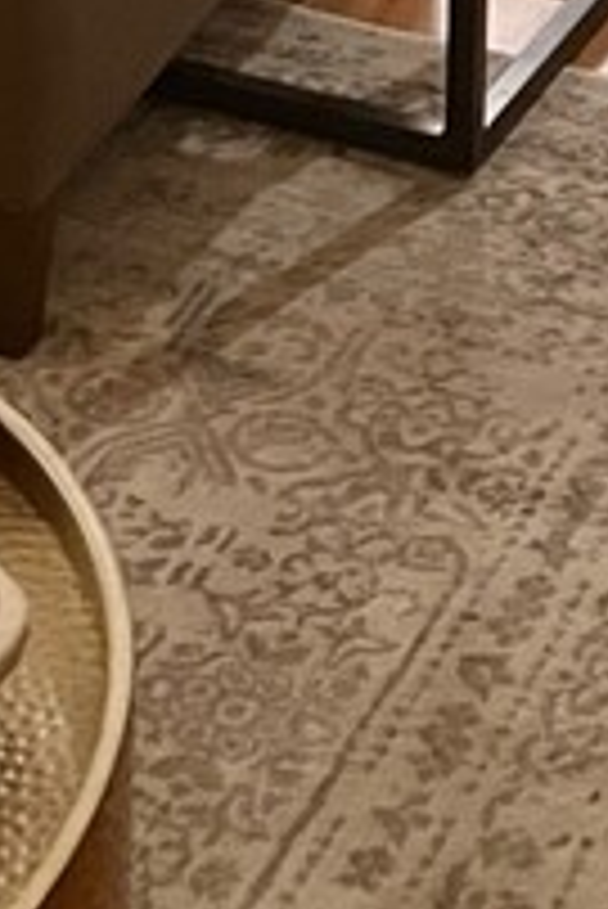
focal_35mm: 134
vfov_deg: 12.5
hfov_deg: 10.2
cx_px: 378
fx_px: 3389
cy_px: -1156
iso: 400
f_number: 1.5
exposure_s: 1/60
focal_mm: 5.7
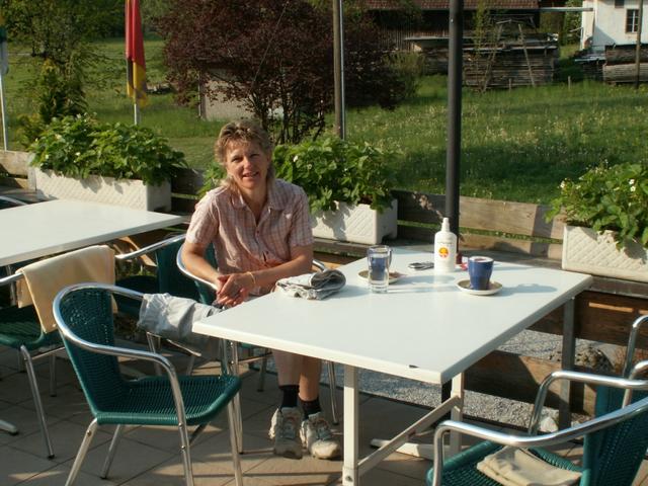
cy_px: 243
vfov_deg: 27.5
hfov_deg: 36.2
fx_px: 992
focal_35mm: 53
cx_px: 324
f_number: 8
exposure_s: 1/125
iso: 50
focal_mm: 8.79
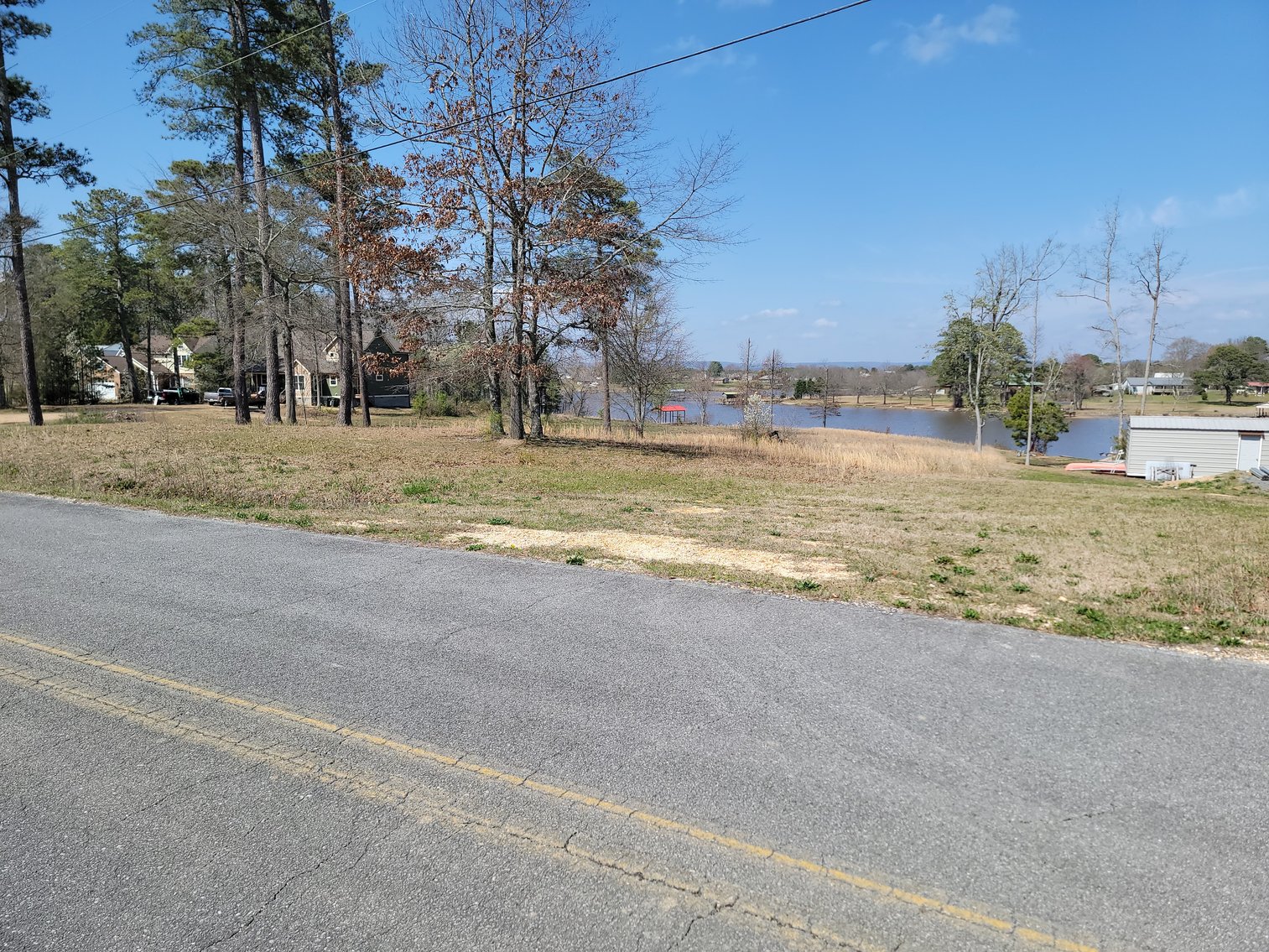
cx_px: 634
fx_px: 880
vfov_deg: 56.8
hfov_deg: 71.6
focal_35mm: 24
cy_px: 476
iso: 16
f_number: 1.8
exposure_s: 1/937
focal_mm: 6.7
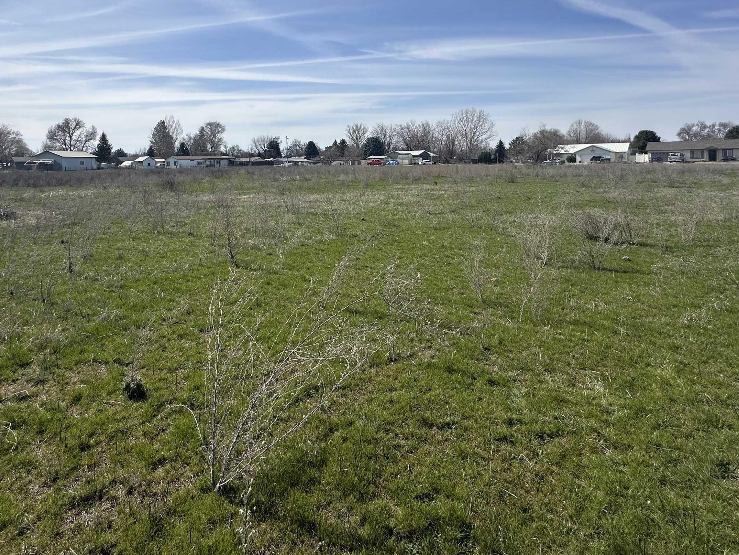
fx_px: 427
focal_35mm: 20
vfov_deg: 63.3
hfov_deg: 81.2
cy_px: 161
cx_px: 313
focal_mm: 2.22
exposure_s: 1/3861
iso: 50
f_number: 2.2
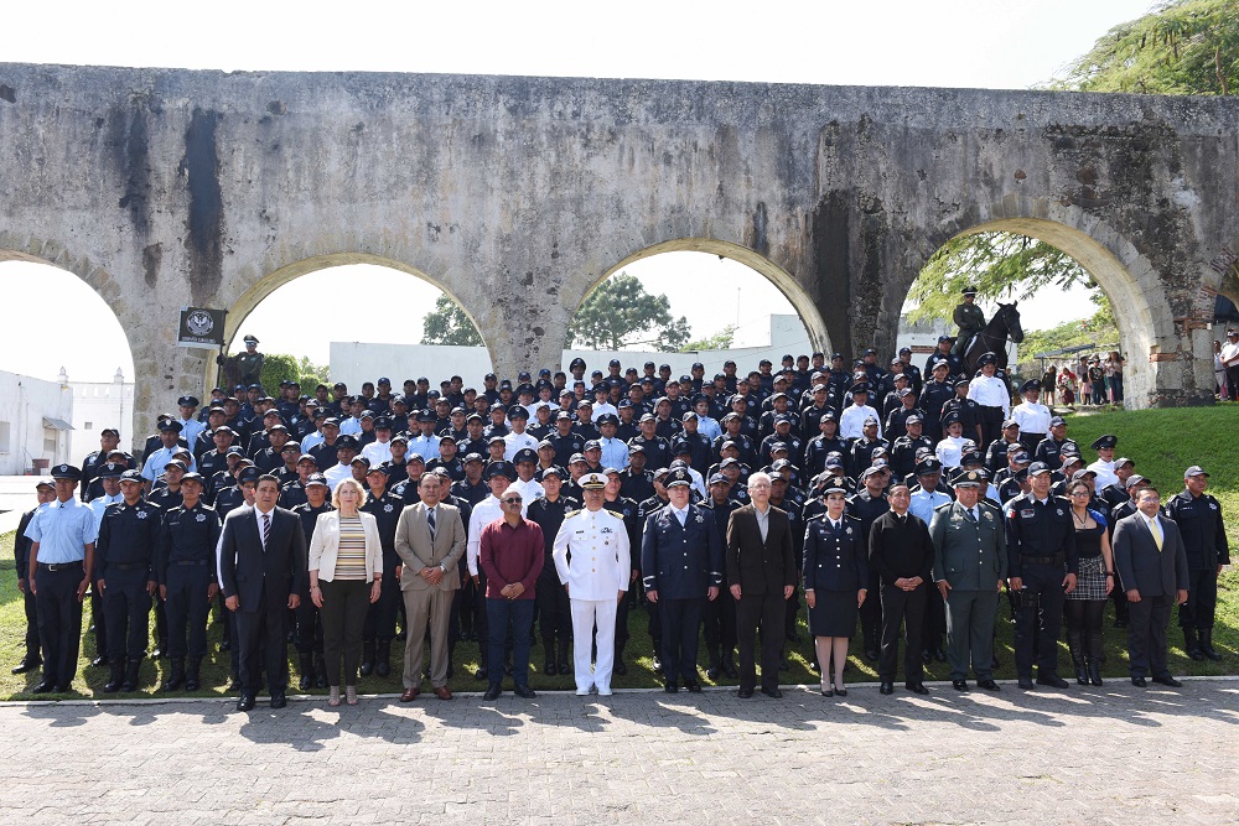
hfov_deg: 58.7
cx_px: 620
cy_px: 413
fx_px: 1101
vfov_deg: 41.1
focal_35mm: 32
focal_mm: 32
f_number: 7.1
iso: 100
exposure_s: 1/200
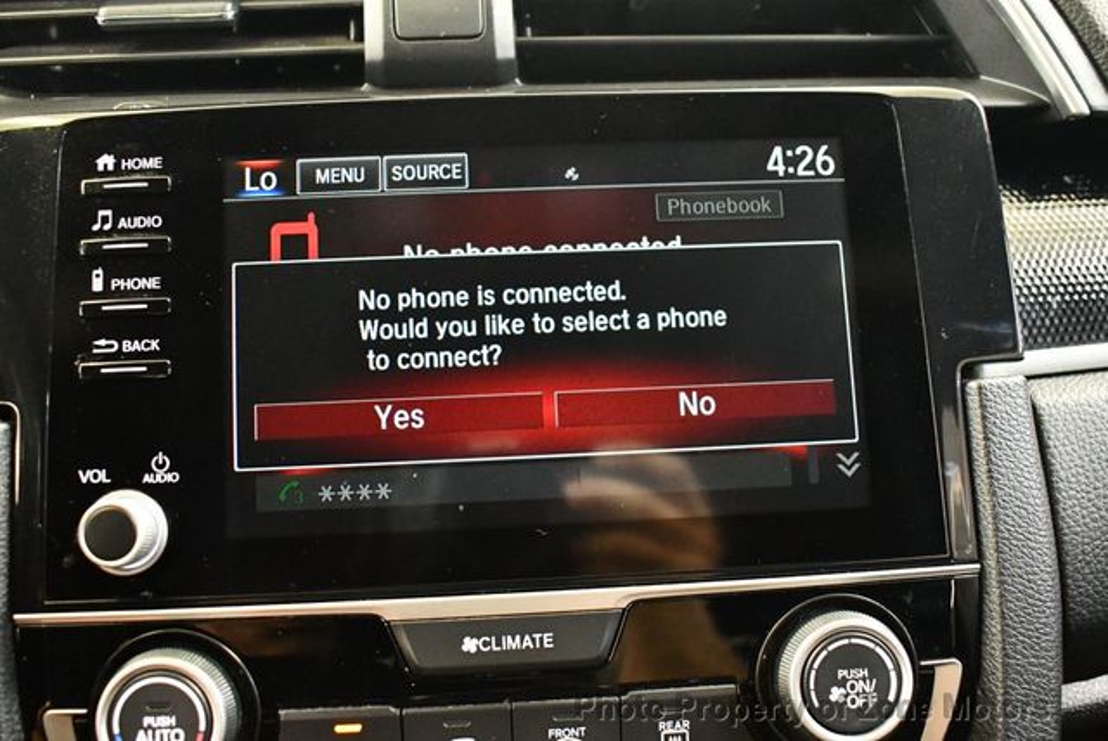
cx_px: 554
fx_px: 1109
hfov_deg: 53.1
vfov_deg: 36.9
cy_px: 370
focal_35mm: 36
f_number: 3.5
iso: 8000
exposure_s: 1/60
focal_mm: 18
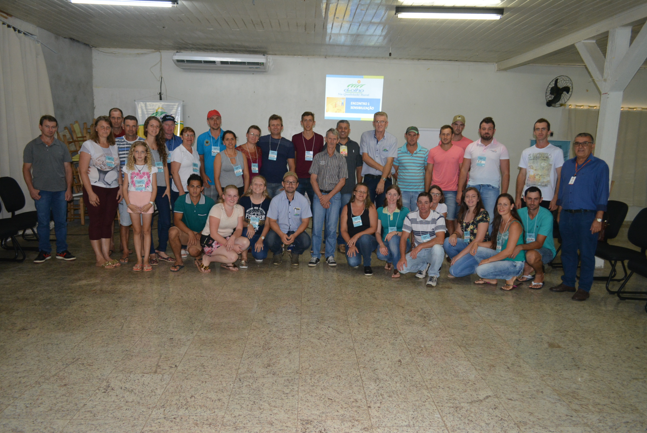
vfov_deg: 48.0
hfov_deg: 67.3
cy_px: 216
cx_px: 324
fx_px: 486
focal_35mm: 27
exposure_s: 1/60
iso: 1250
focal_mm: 18
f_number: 3.5
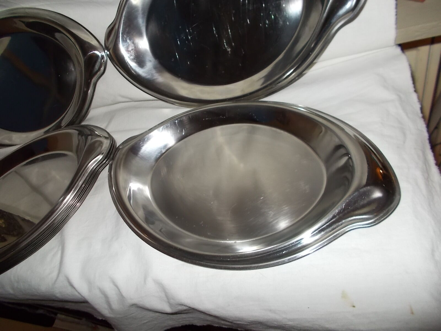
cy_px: 166
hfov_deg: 67.3
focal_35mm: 26
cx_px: 220
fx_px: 331
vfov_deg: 53.1
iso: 200
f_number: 3.2
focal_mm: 4.6
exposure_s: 1/25
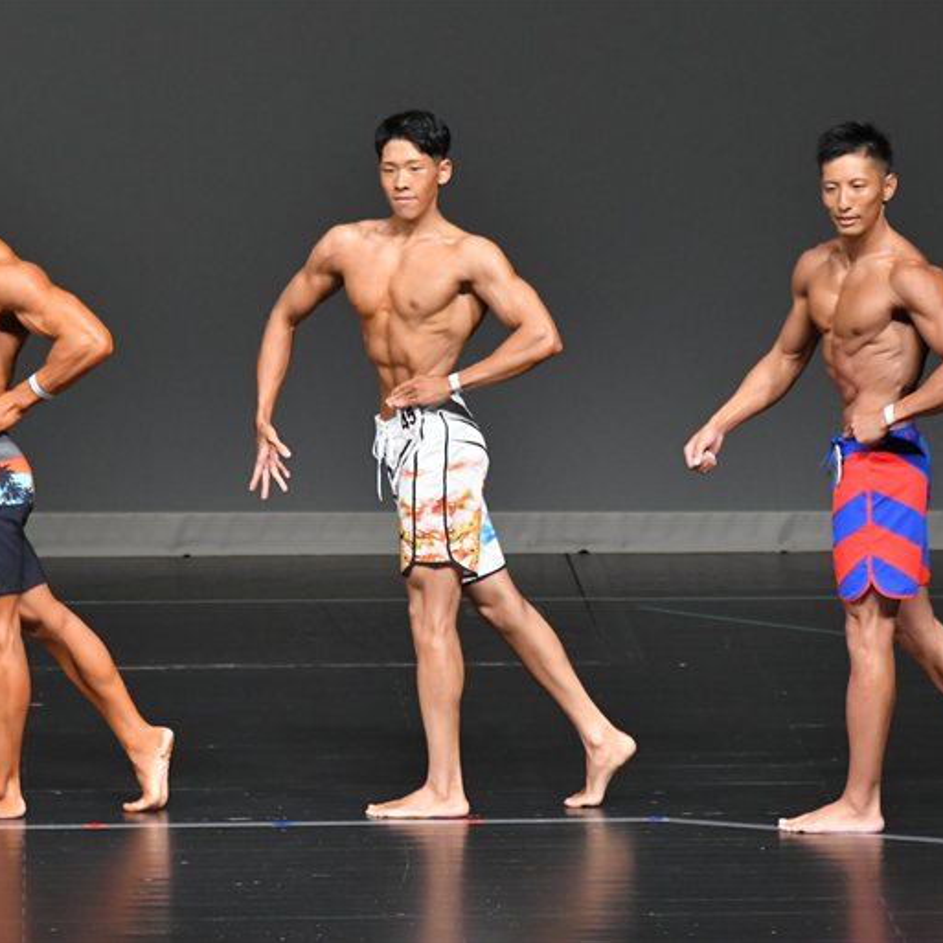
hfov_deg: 4.8
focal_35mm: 366
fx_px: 11280
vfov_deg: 4.8
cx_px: 470
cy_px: 471
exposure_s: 1/400
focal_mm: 190
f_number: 5.6
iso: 4000
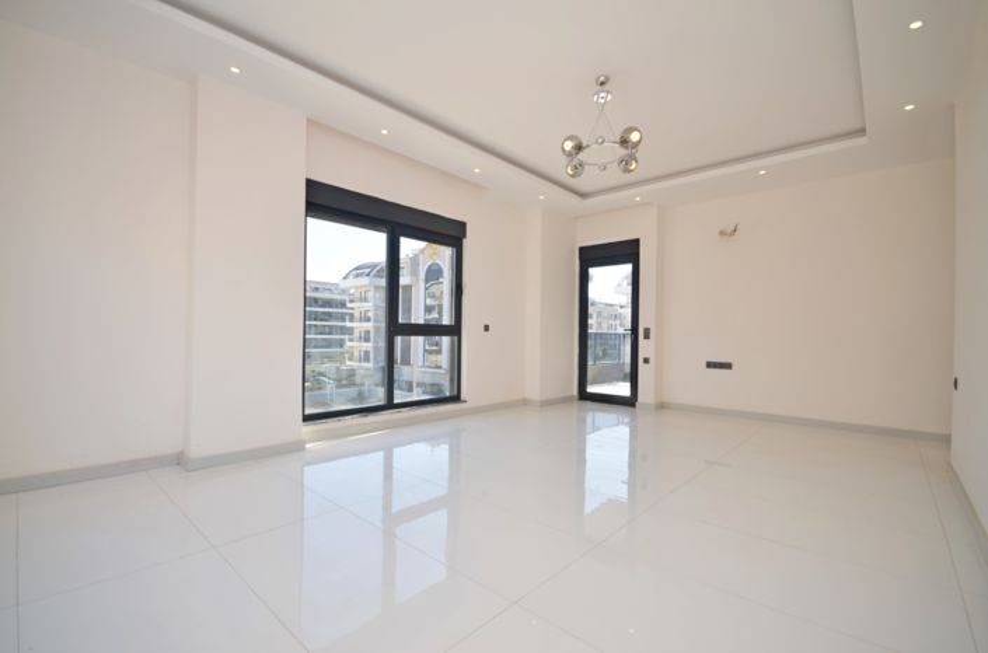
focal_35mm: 15
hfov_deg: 100.5
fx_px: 411
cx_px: 494
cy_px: 326
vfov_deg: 77.0
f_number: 5.6
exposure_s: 1/125
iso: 100
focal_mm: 10
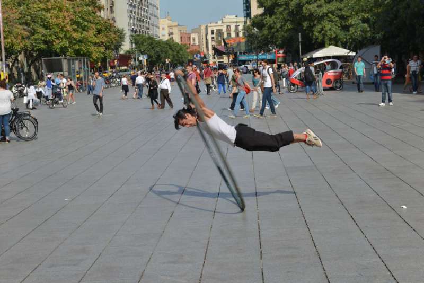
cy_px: 142
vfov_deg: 19.5
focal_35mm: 70
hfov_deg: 28.8
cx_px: 212
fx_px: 825
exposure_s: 1/125
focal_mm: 70
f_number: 11
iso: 220
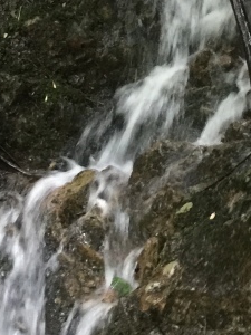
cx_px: 180
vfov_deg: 18.2
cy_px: -126
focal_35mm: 99
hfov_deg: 14.9
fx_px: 957
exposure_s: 1/8
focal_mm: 4.15
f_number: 2.2
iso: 125
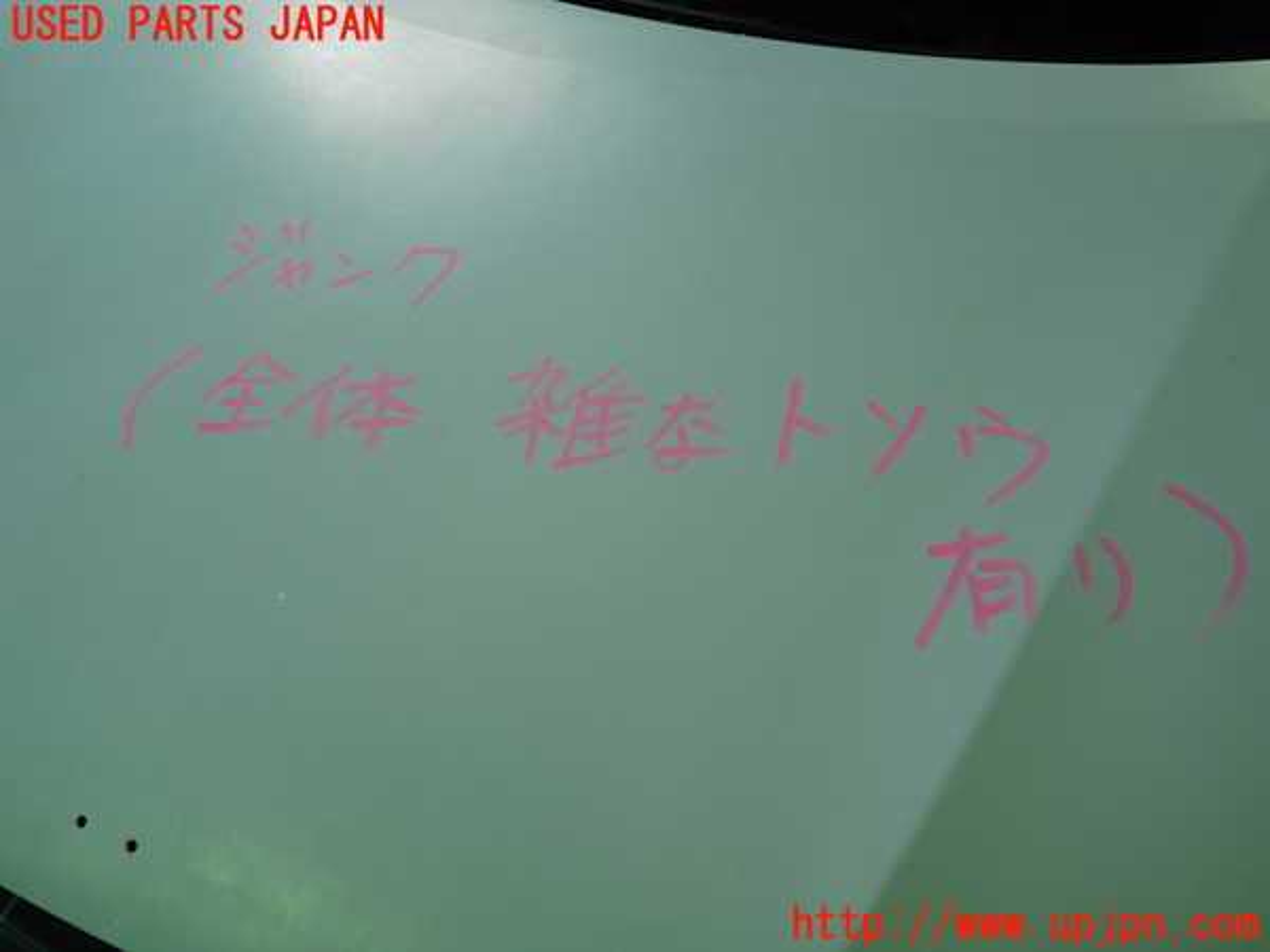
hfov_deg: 60.0
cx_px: 635
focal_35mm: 30
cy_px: 476
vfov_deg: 46.8
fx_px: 1101
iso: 160
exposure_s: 1/60
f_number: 2.3
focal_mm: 5.4
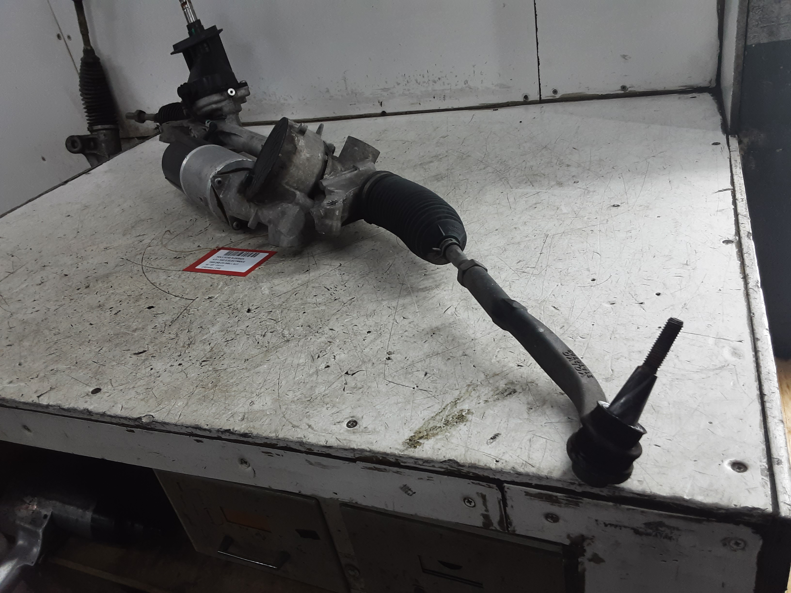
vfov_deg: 51.4
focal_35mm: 27
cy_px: 296
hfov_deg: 65.3
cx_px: 396
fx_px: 617
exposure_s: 1/50
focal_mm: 2.91
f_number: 1.9
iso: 80
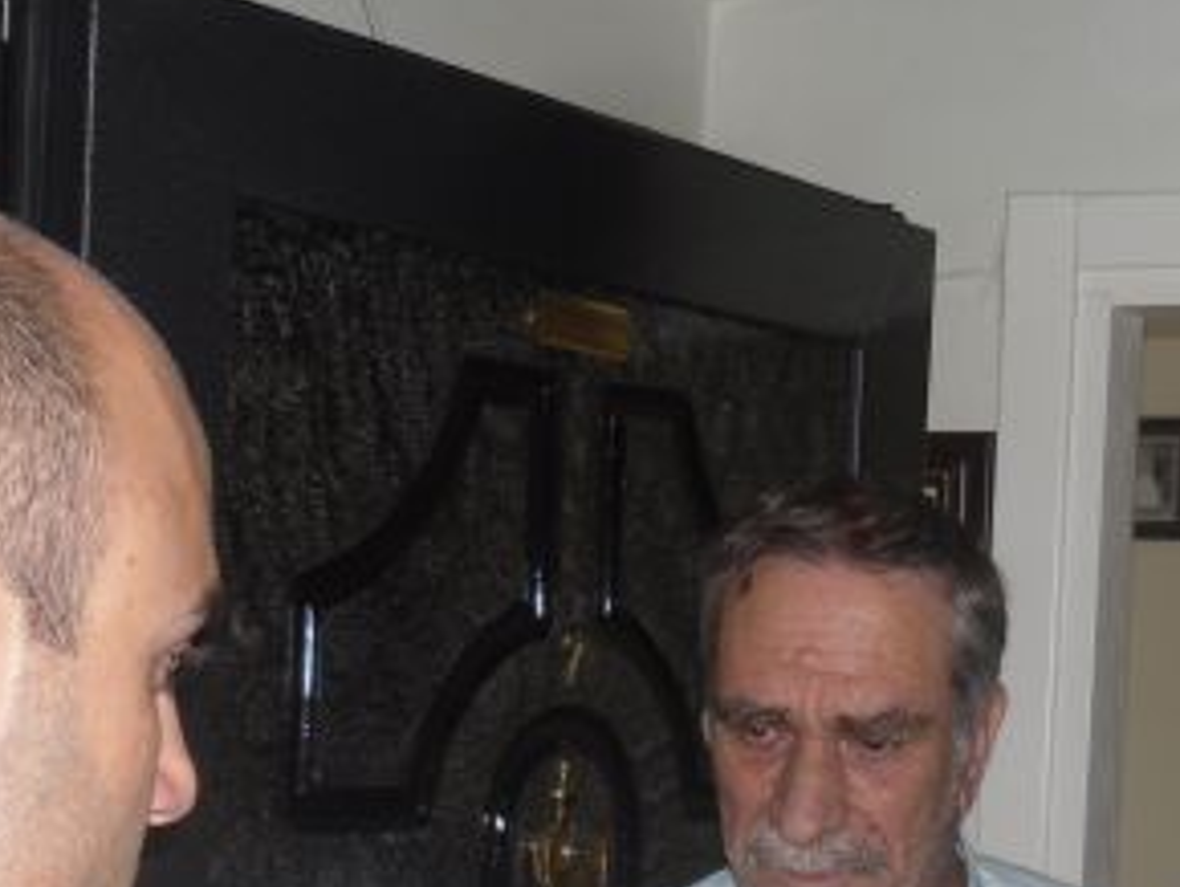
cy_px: 871
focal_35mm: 75
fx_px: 2559
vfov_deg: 19.2
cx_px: 692
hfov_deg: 25.9
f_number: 2.8
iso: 80
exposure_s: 1/45
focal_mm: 6
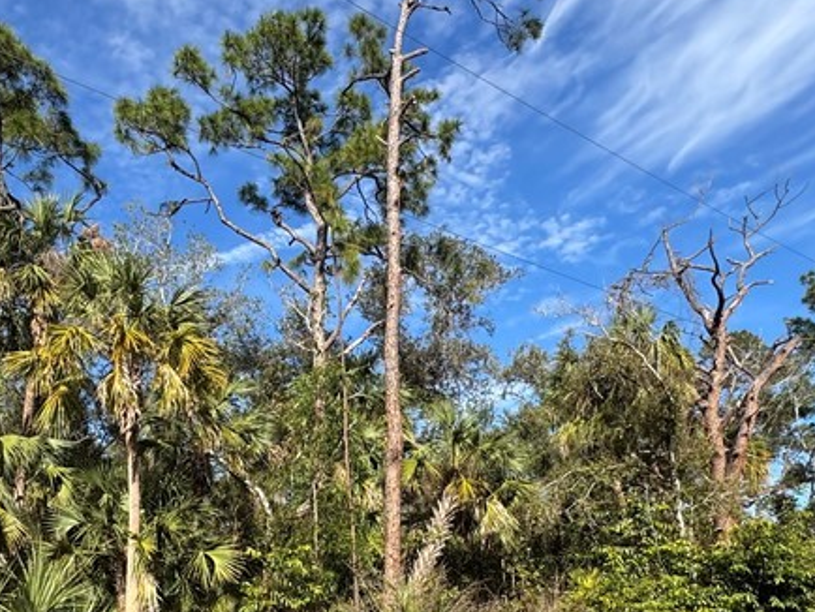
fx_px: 777
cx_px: 308
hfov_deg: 54.7
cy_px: 524
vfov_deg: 40.5
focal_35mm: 33
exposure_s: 1/1536
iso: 50
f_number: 2.2
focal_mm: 2.22
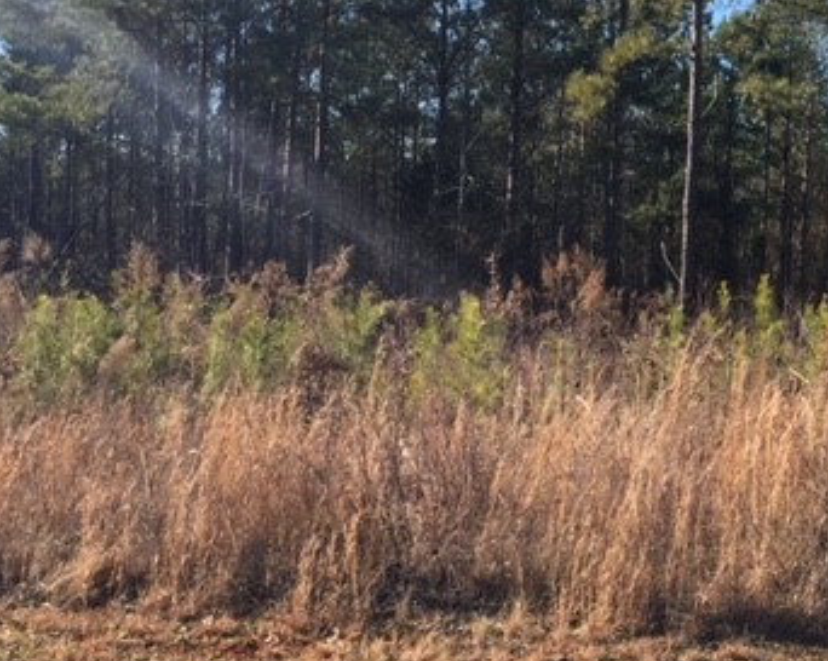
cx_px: 721
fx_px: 1298
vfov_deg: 28.6
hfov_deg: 33.8
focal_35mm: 53
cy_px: 307
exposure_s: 1/842
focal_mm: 4.15
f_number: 2.2
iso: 32
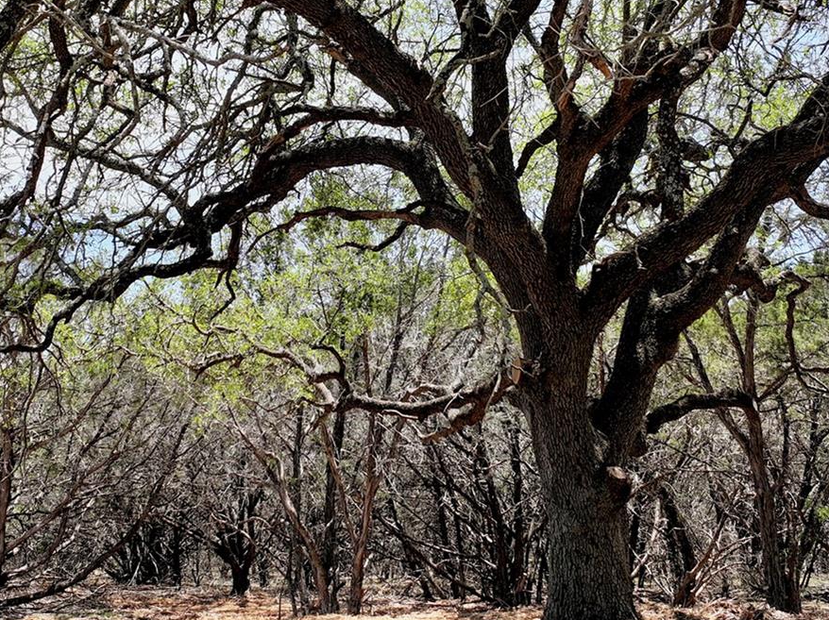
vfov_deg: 25.9
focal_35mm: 56
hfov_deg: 34.4
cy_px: 205
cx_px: 376
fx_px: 1340
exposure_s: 1/120
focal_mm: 12.29
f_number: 2.8
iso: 230
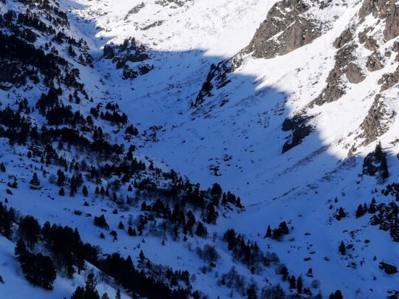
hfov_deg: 12.0
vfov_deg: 9.0
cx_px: 82
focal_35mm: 164
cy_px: 56
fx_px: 1890
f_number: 10
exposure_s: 1/400
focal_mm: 24
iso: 100
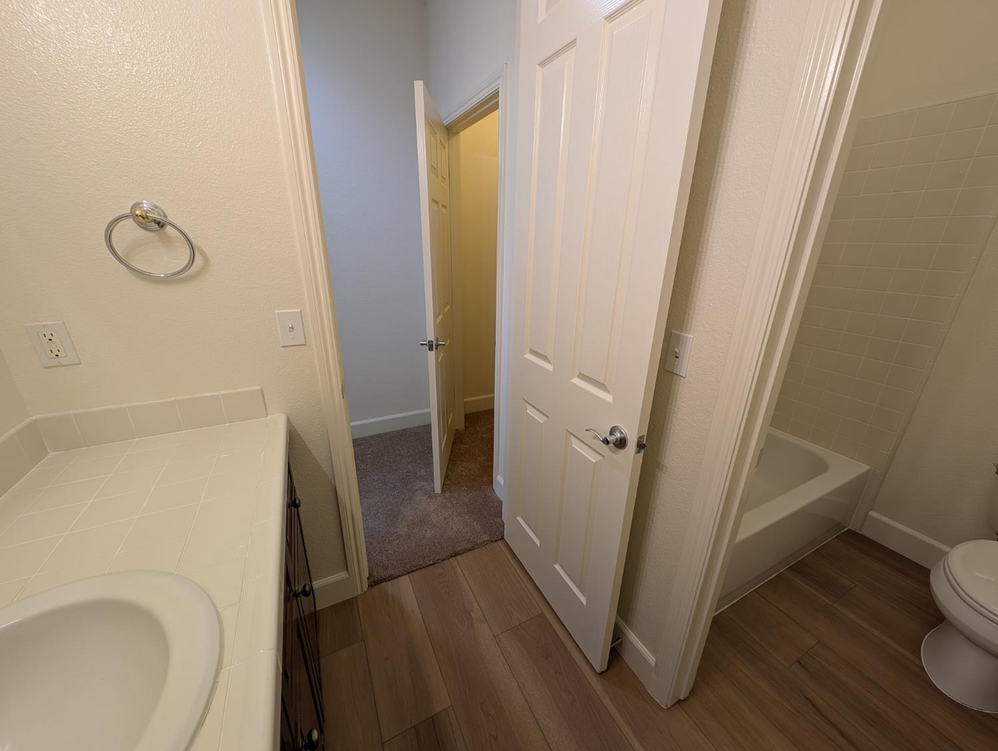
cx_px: 499
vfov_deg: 94.6
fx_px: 346
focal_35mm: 12
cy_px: 376
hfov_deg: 110.5
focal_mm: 2.23
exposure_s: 1/24
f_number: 1.95
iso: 62
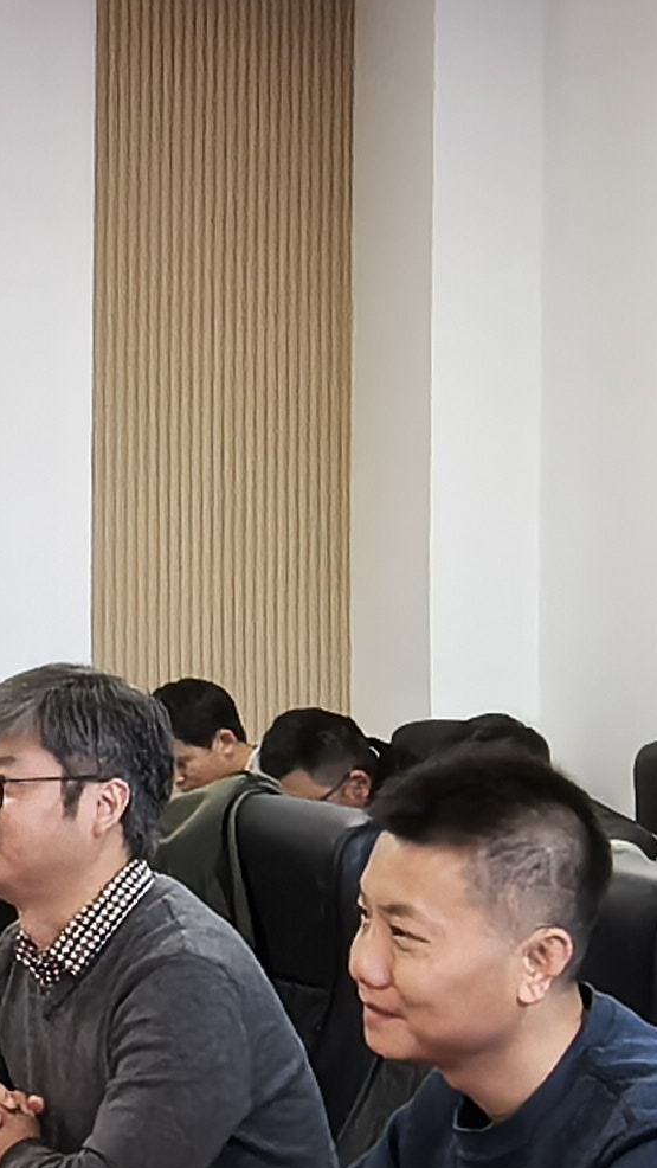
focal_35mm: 95
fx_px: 2941
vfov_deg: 22.4
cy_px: 653
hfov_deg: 11.0
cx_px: -837
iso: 250
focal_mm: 1.95
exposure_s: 1/50
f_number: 2.2
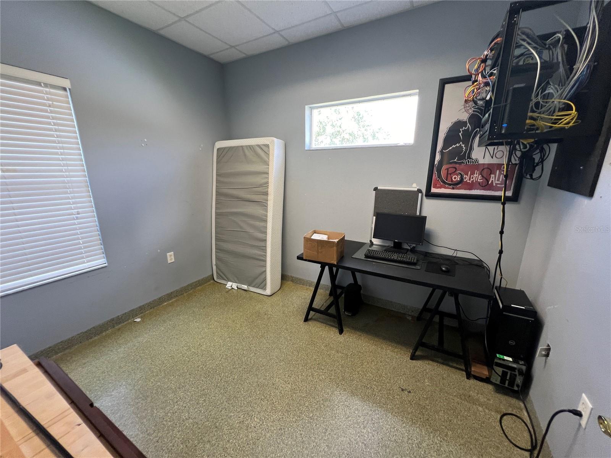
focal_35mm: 13
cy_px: 229
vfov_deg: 89.9
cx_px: 306
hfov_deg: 106.2
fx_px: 229
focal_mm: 1.57
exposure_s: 1/60
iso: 160
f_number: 1.8
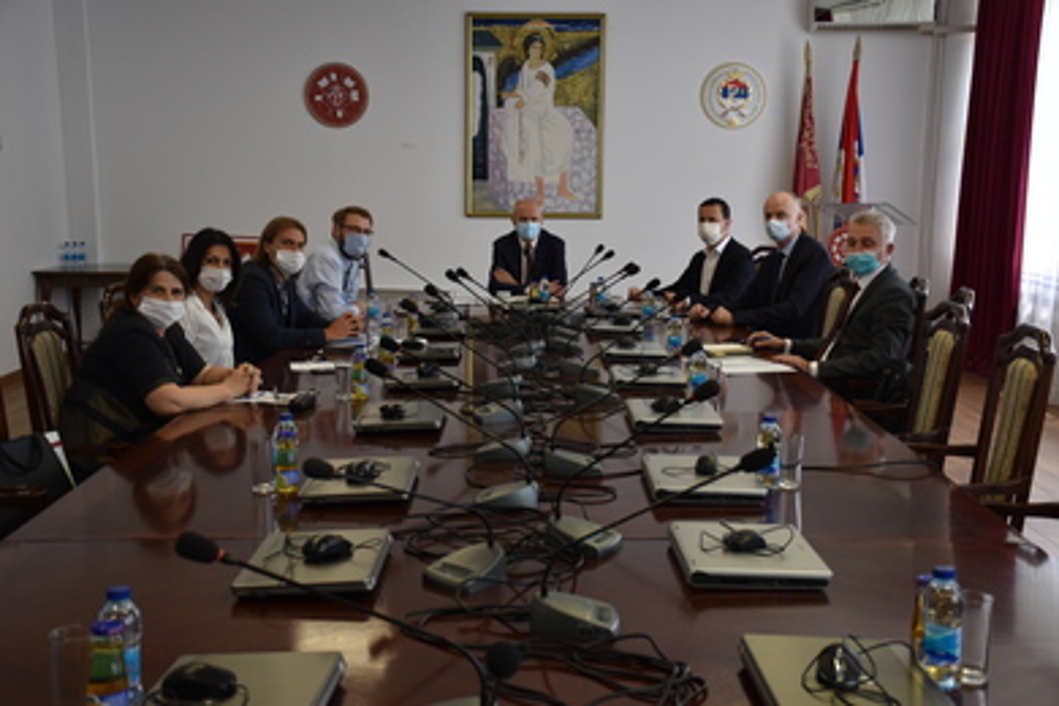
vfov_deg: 28.1
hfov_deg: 41.1
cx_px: 530
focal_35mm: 48
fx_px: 1412
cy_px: 353
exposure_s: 1/125
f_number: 5.6
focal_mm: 32
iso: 400
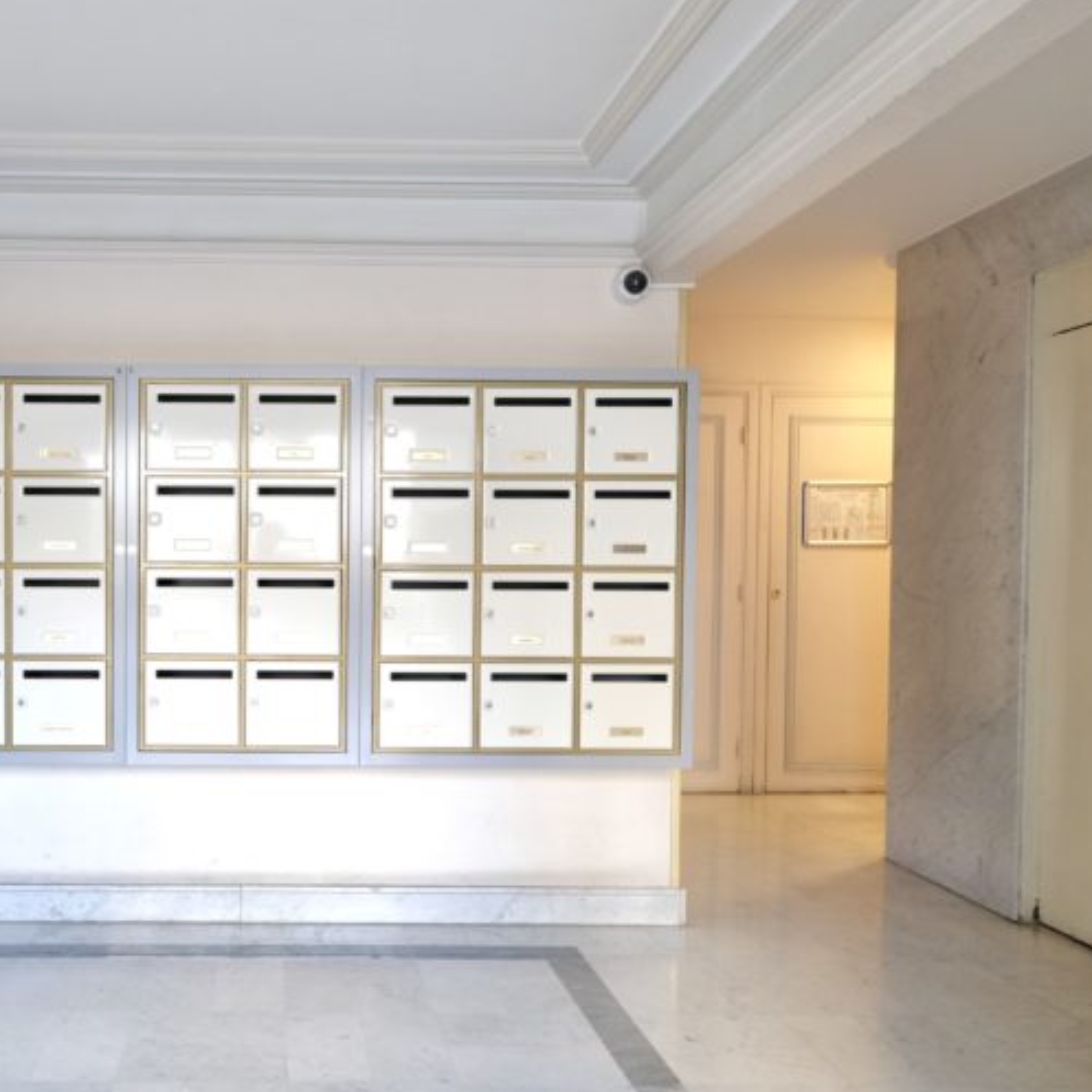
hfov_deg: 54.7
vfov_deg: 57.2
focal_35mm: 28
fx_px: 999
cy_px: 597
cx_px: 279
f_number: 4
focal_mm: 10.5
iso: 800
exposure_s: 1/56
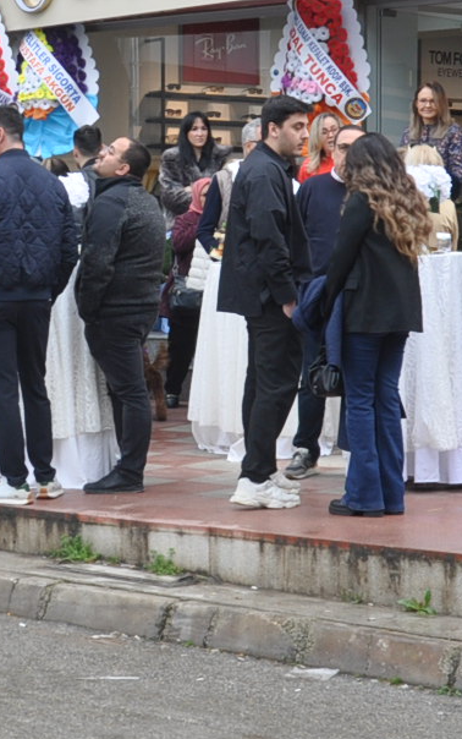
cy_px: 292
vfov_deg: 18.3
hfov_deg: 11.4
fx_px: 2291
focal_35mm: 114
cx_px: 46
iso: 200
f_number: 8
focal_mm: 21
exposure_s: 1/60
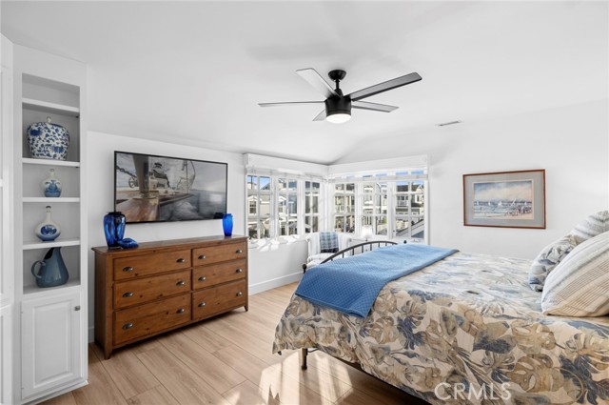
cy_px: 202
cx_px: 304
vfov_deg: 73.6
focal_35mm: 16
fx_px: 270
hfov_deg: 96.8
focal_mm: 16
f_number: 8
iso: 200
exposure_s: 1/8
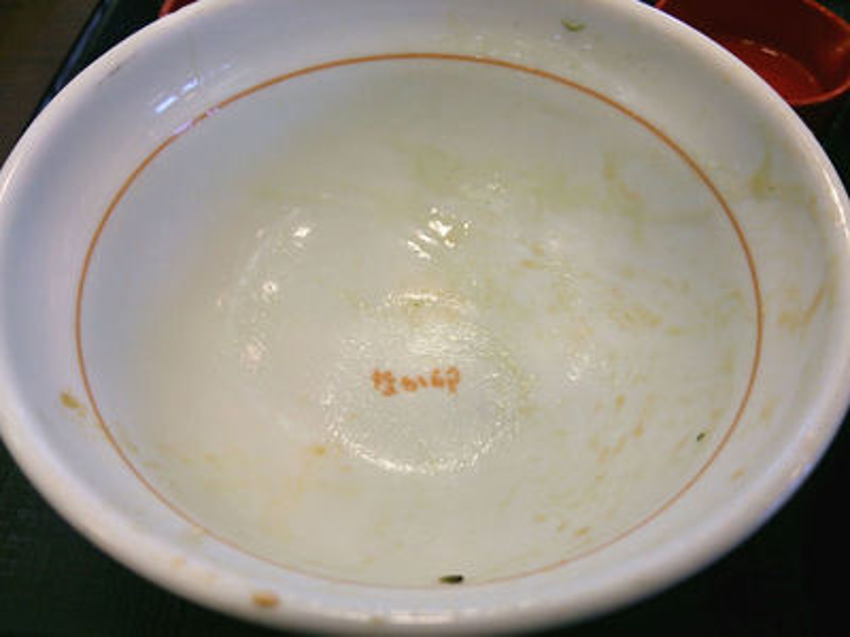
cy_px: 318
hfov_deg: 60.0
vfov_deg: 46.8
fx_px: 737
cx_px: 425
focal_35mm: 30
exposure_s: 1/80
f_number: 1.94
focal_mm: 4.06
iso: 40
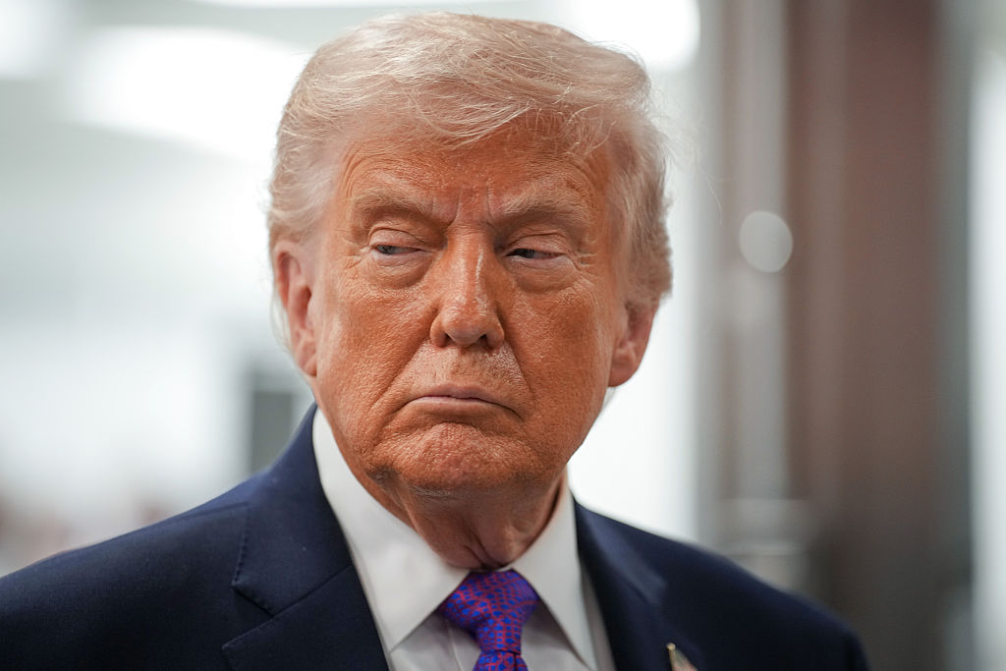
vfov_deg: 6.9
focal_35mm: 200
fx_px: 5589
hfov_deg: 10.3
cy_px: 336
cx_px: 503
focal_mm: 200
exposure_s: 1/320
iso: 2000
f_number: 2.8
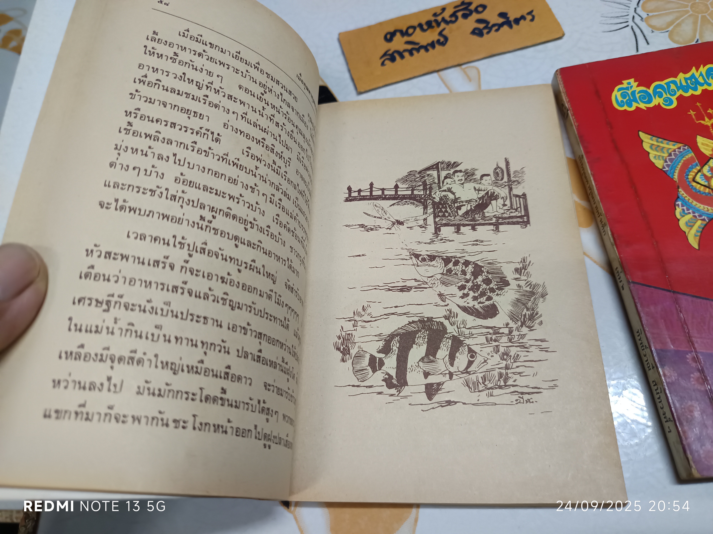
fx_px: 494
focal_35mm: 24
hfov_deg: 71.6
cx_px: 356
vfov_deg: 56.8
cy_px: 267
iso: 1077
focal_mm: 5.31
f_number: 1.7
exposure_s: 1/33.3
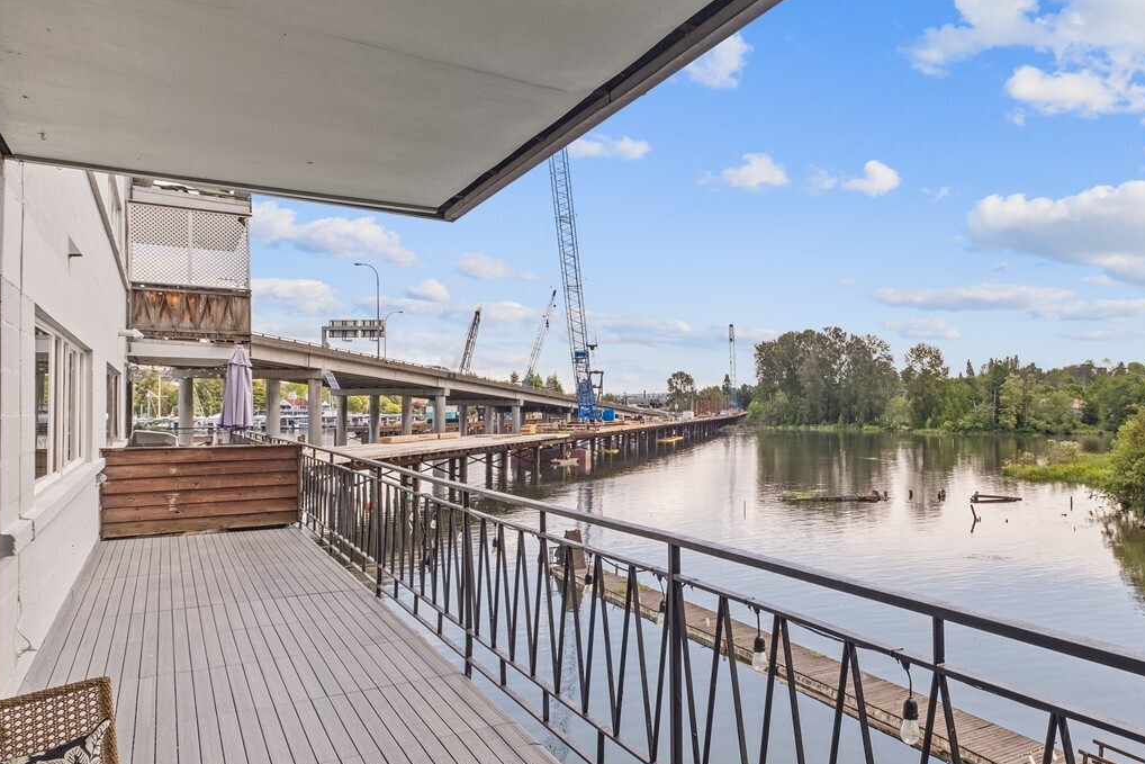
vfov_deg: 51.3
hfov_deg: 69.0
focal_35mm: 25
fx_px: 795
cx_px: 783
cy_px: 382
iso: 160
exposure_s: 1/40
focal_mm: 10
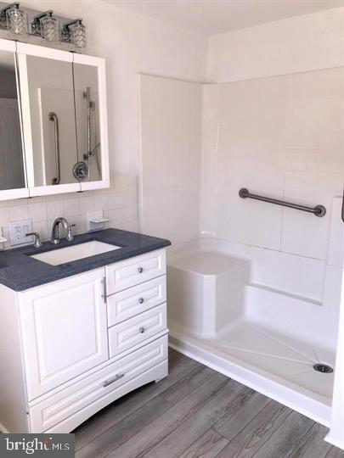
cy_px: 229
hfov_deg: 49.7
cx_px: 172
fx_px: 371
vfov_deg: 63.4
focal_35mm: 28
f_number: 1.8
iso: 20
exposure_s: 1/142
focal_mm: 3.99
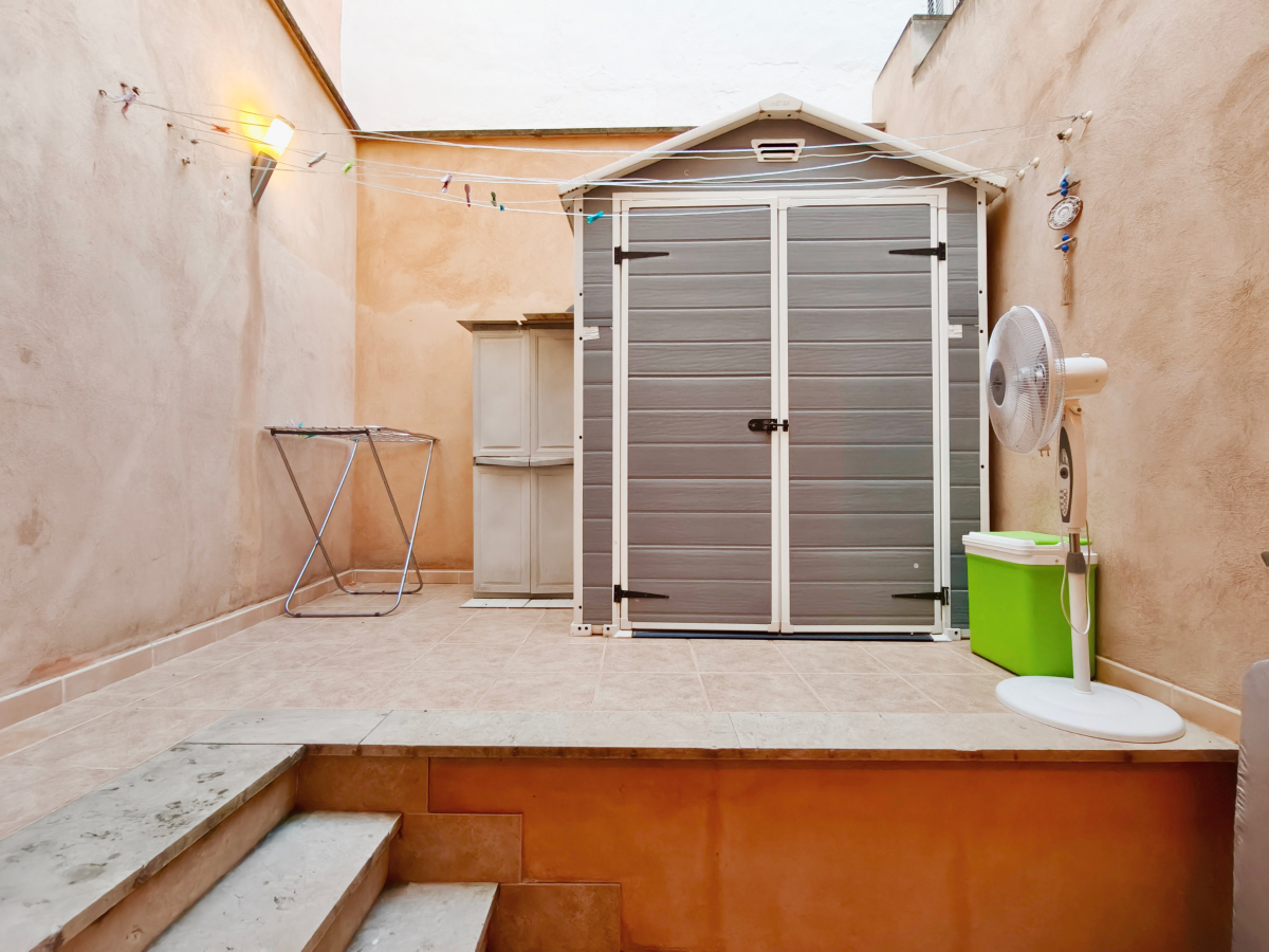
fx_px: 550
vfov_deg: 81.7
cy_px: 476
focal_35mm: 15
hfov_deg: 98.2
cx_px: 634
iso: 3200
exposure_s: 1/100
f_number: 2
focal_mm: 2.31
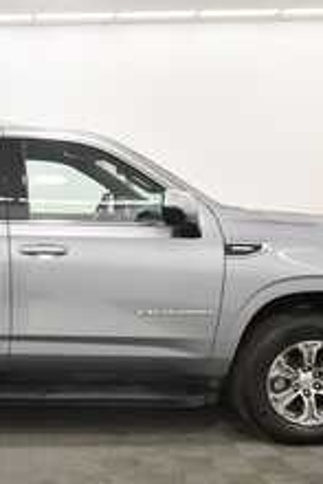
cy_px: 285
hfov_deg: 31.3
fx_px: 537
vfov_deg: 48.2
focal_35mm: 40
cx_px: 11
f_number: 5.3
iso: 900
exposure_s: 1/125
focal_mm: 15
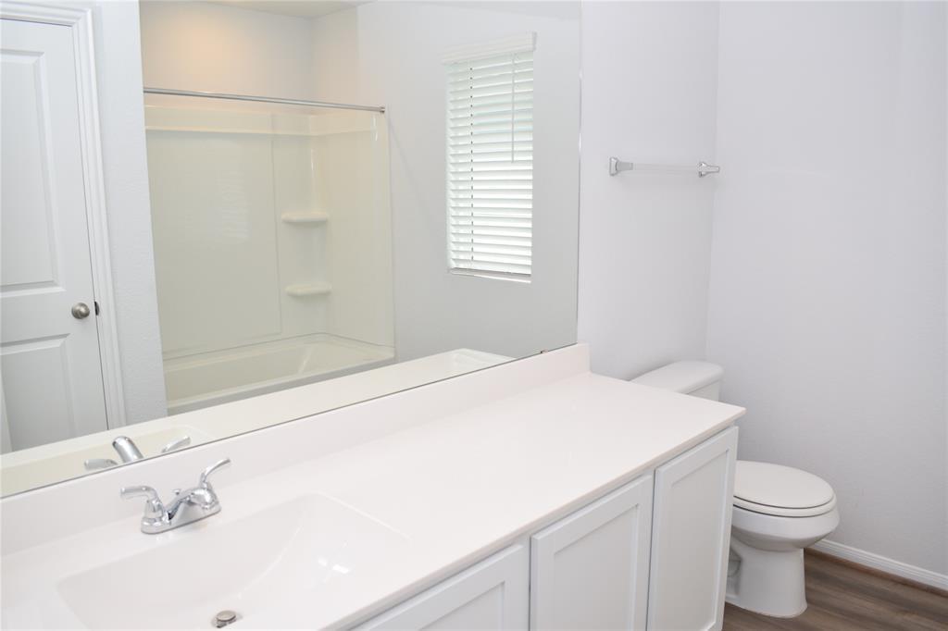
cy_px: 316
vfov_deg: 47.9
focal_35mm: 27
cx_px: 474
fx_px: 711
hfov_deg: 67.4
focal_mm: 18
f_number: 5.6
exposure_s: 1/125
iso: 400
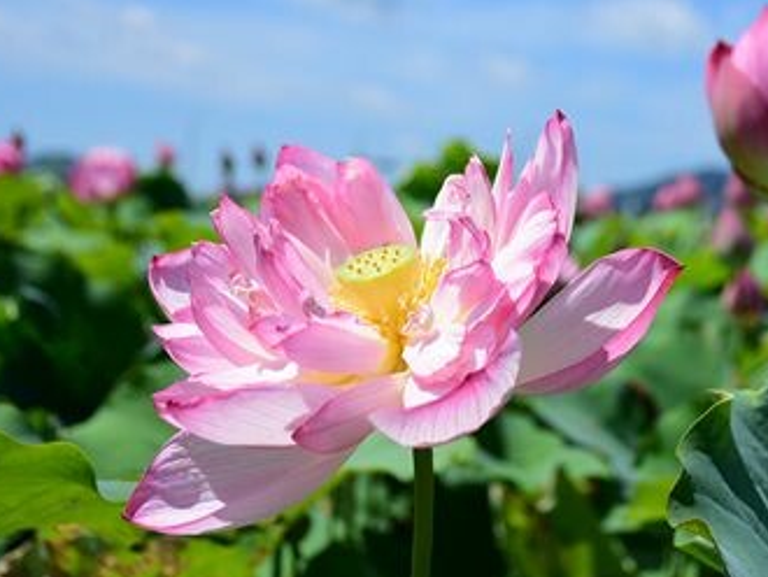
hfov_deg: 23.4
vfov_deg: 17.8
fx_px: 1843
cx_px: 512
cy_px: 275
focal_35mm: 83
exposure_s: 1/800
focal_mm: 38
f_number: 5.6
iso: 100
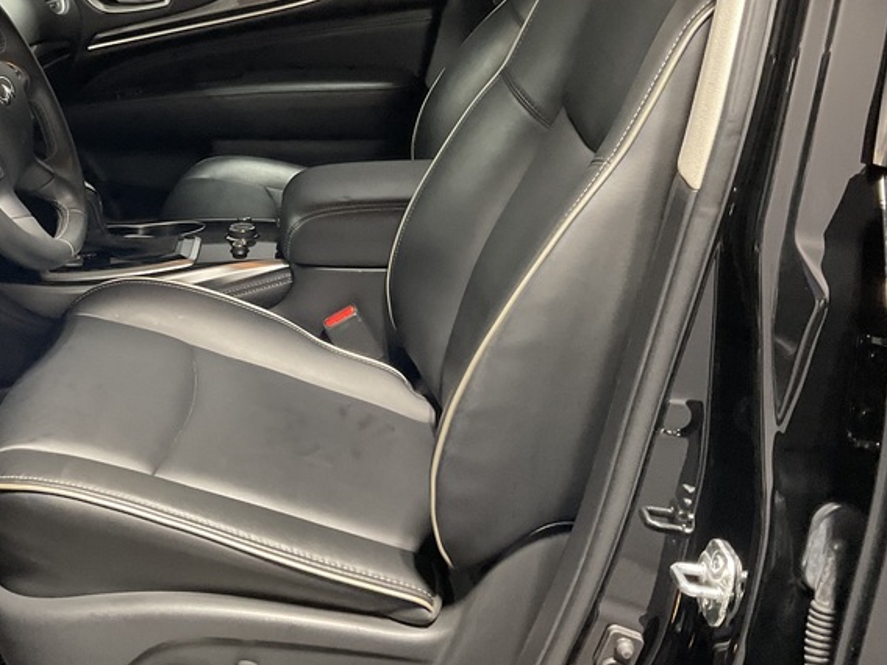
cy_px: 186
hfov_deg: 37.8
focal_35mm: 49
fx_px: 1256
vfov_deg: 29.3
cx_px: 208
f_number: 1.8
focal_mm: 3
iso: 200
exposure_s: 1/50
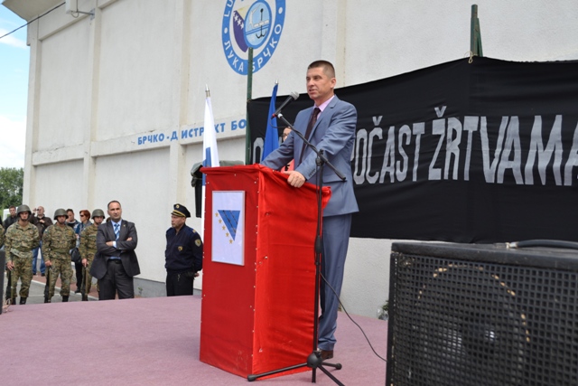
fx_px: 626
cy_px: 193
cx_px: 289
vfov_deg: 34.2
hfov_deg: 49.5
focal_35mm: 39
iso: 100
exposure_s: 1/200
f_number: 6.3
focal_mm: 26
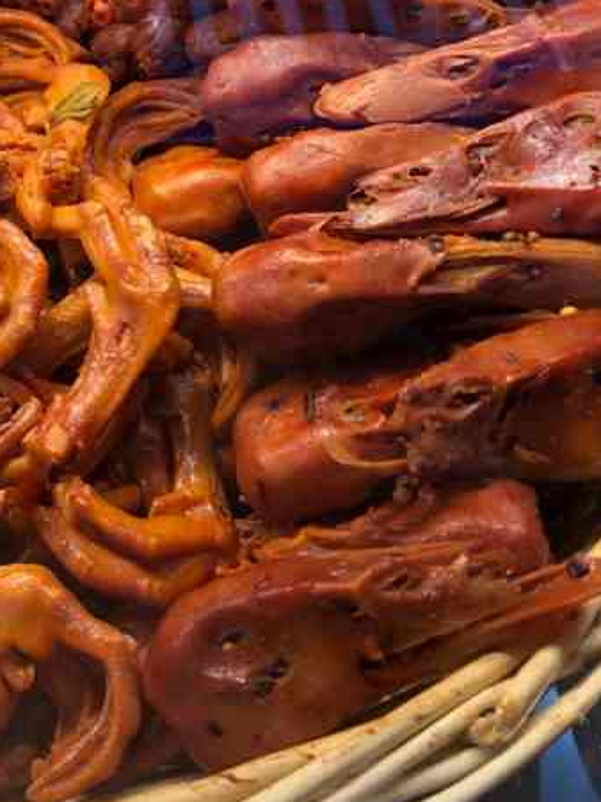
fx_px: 1390
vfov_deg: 31.8
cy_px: 227
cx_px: -9
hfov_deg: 23.3
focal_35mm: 60
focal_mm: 3.99
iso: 40
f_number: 1.8
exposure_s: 1/100
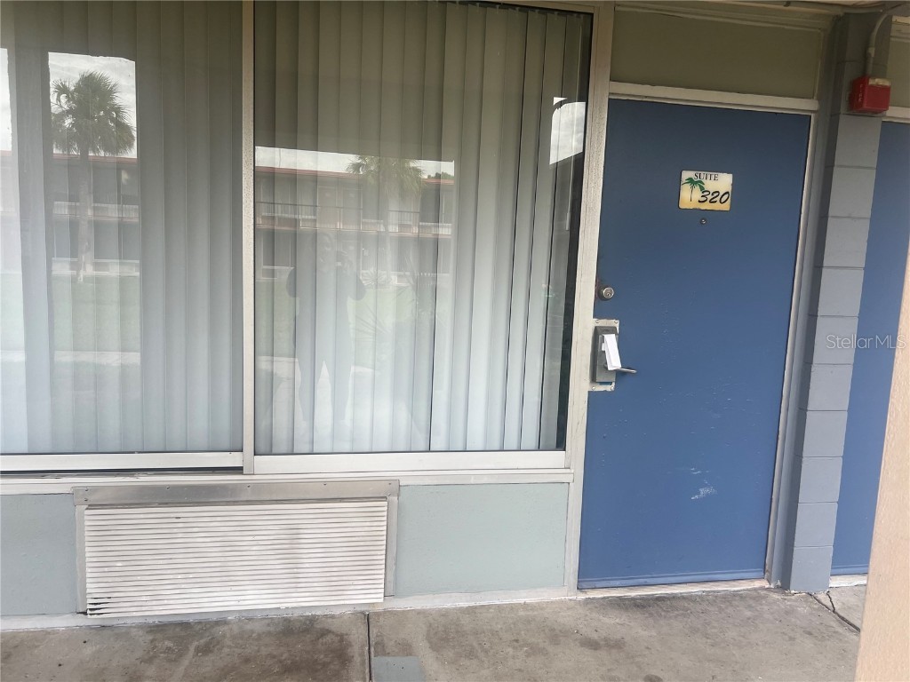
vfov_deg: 53.1
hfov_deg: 67.3
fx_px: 683
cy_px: 341
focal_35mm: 26
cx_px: 455
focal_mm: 5.7
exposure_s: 1/588
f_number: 1.5
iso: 50
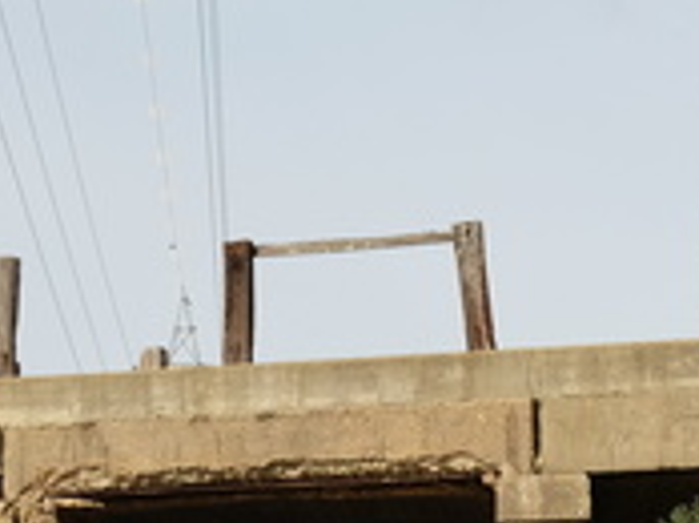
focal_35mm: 215
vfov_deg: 6.7
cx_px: 325
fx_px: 4336
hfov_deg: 9.2
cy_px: 945
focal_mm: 32.9
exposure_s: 1/350
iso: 400
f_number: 10
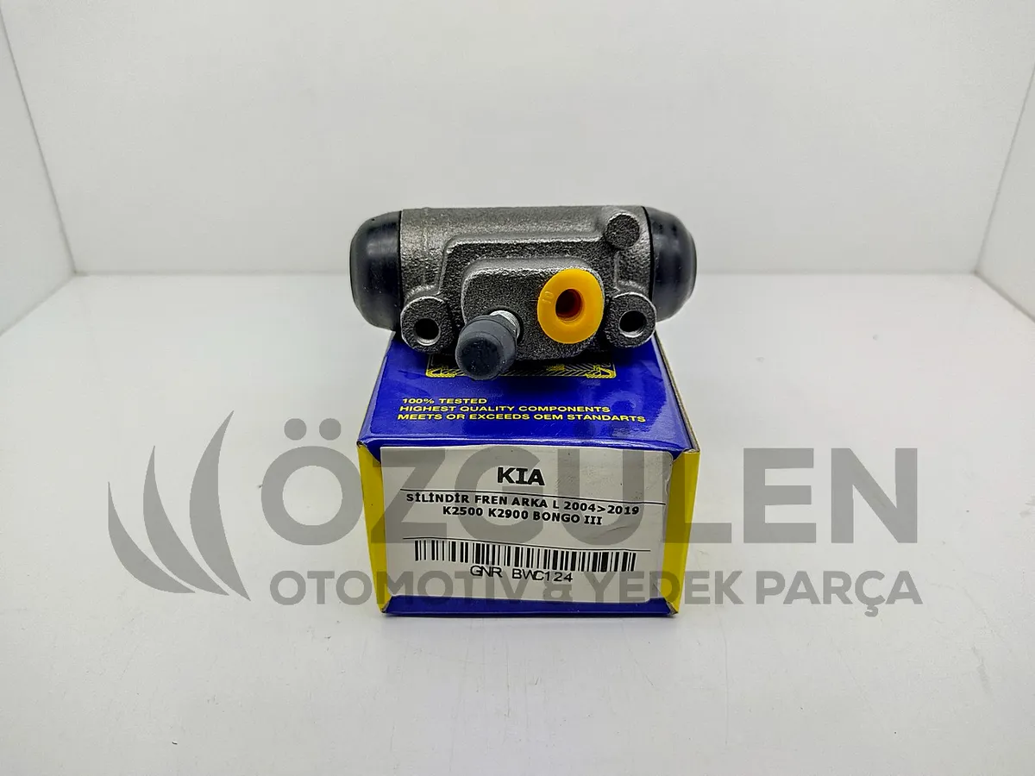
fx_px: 777
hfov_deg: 67.3
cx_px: 518
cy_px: 388
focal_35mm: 26
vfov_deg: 53.1
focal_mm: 4.74
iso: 124
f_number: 1.79
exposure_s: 1/100
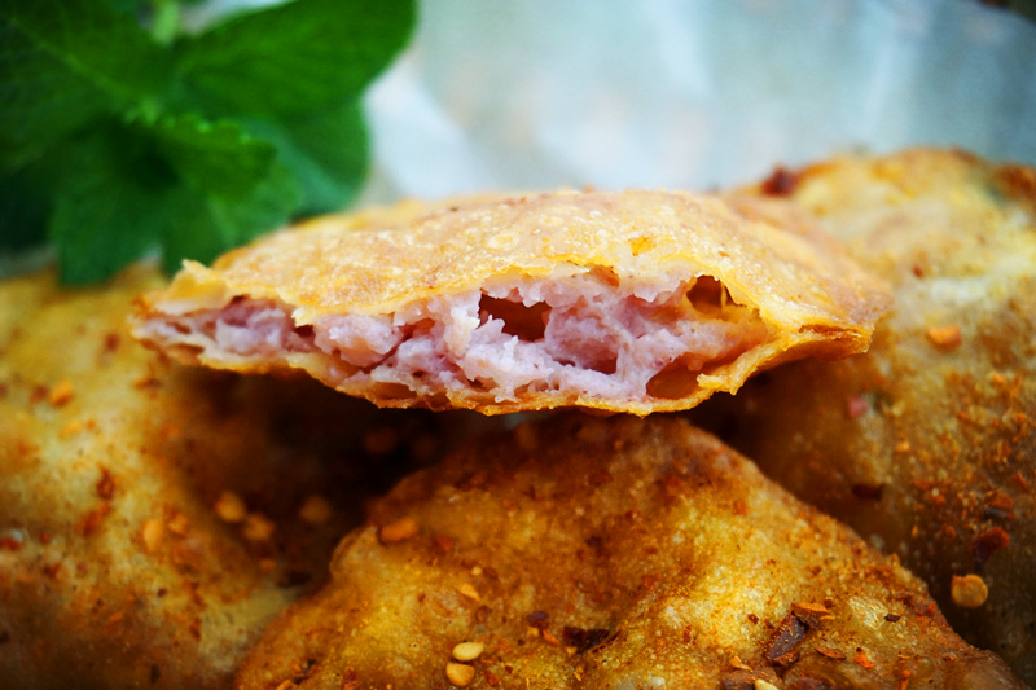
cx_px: 518
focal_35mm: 64
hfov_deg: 31.2
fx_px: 1856
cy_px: 345
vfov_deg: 21.1
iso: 640
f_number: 5.6
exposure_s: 1/160
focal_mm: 43
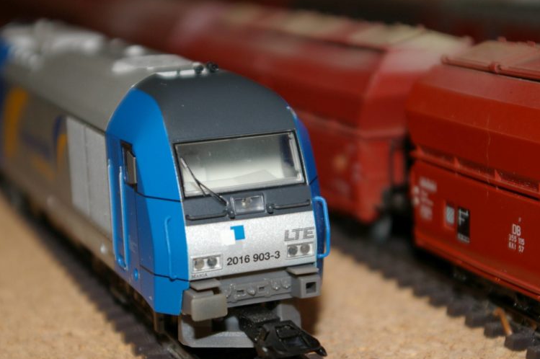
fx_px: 1229
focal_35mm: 82
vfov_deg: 16.6
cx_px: 265
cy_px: 218
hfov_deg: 24.8
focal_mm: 40
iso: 200
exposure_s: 1/60
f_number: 4.5
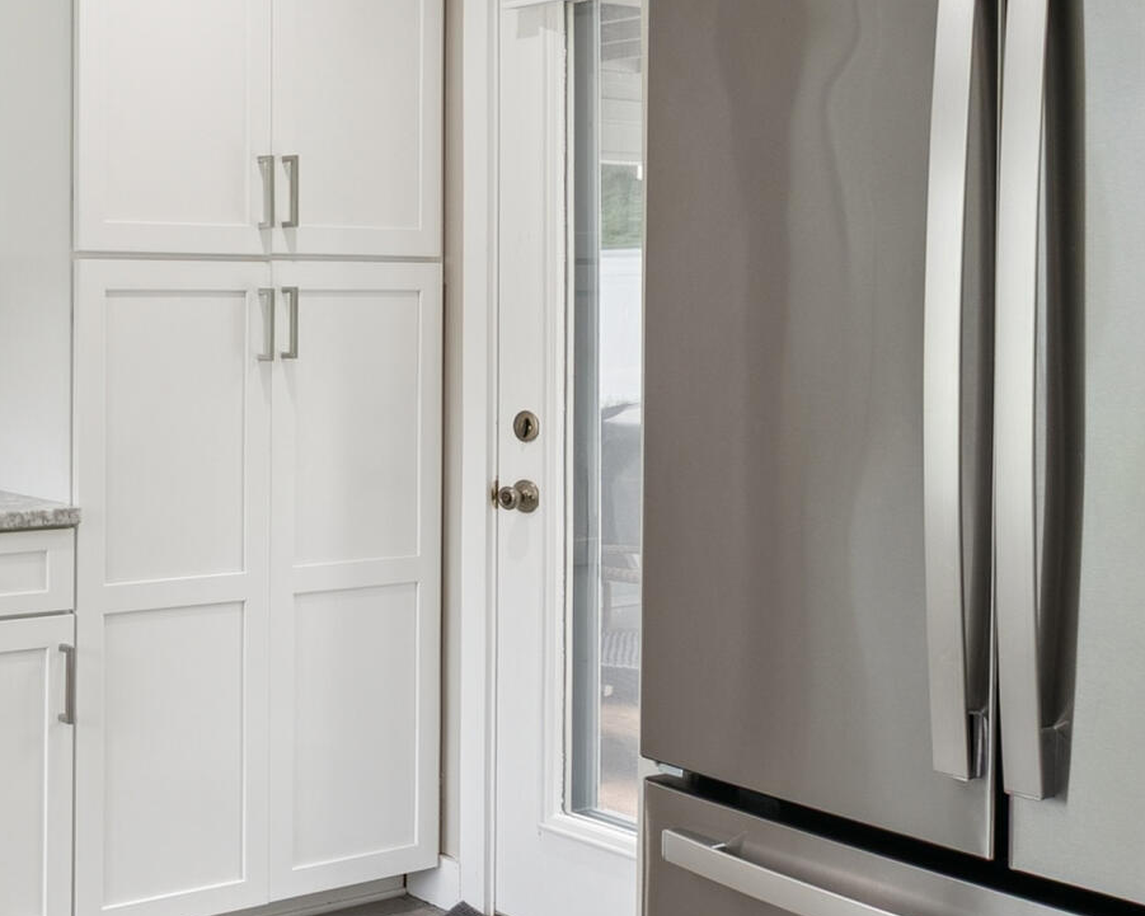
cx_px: -109
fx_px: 1695
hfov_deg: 32.8
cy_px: 304
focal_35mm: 50
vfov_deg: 30.0
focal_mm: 16
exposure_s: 1/20
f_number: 7.1
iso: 320
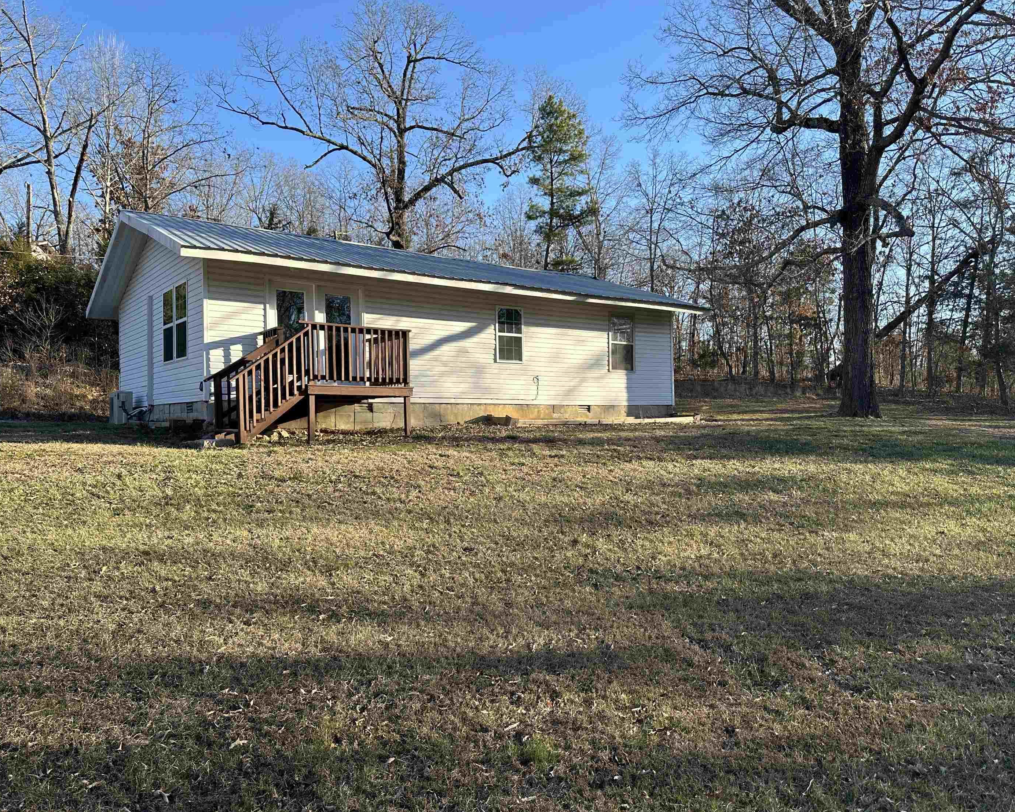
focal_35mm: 26
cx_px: 512
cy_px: 417
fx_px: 781
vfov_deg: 54.9
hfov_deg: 66.0
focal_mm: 6.86
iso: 80
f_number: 1.78
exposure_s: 1/1289
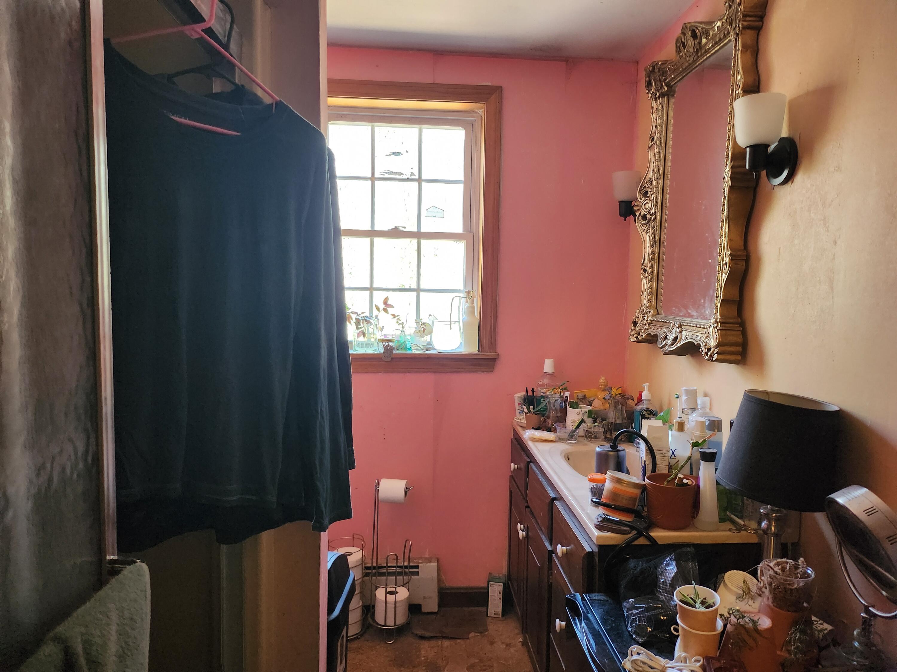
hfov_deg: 71.6
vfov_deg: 56.8
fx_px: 622
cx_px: 448
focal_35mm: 24
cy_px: 336
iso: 800
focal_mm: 5
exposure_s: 1/120
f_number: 1.8
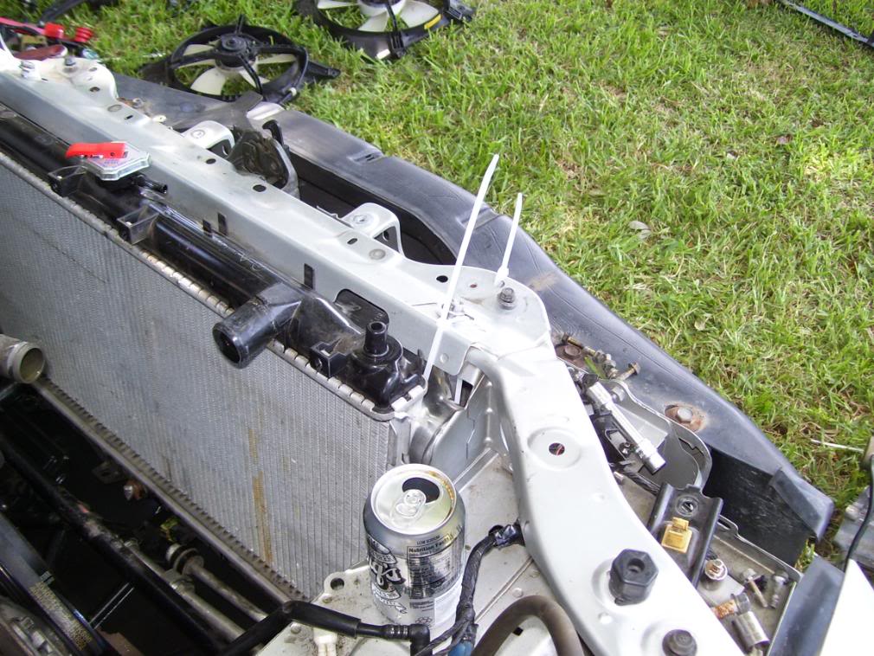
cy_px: 328
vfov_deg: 39.7
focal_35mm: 36
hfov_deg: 51.3
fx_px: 909
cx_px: 437
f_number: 2.7
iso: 80
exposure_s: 1/60
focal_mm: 6
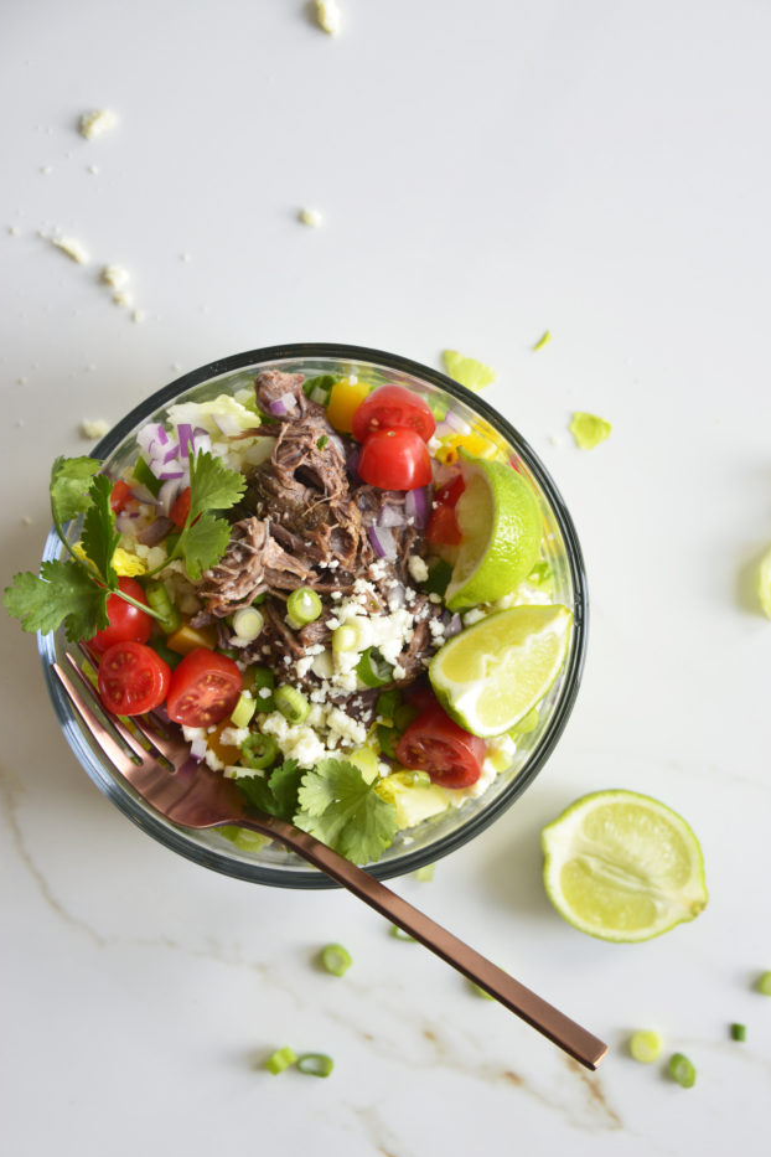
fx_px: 2891
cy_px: 615
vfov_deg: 22.6
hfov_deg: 15.2
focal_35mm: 90
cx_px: 412
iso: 500
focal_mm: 82
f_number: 5
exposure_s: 1/60
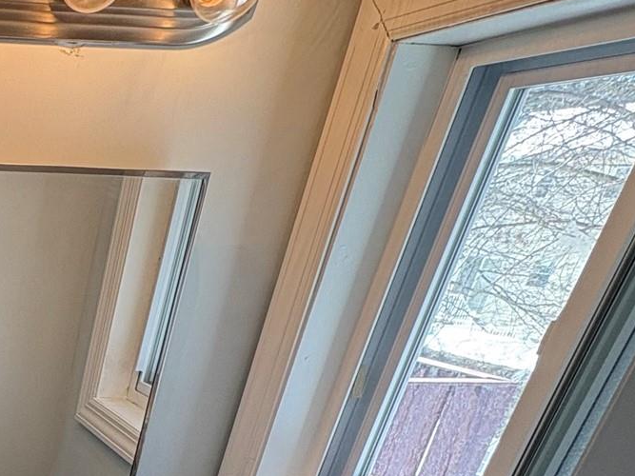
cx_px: -186
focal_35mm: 43
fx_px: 789
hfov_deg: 32.9
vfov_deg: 27.3
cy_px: 640
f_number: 2.2
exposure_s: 1/120
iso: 100
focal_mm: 2.22
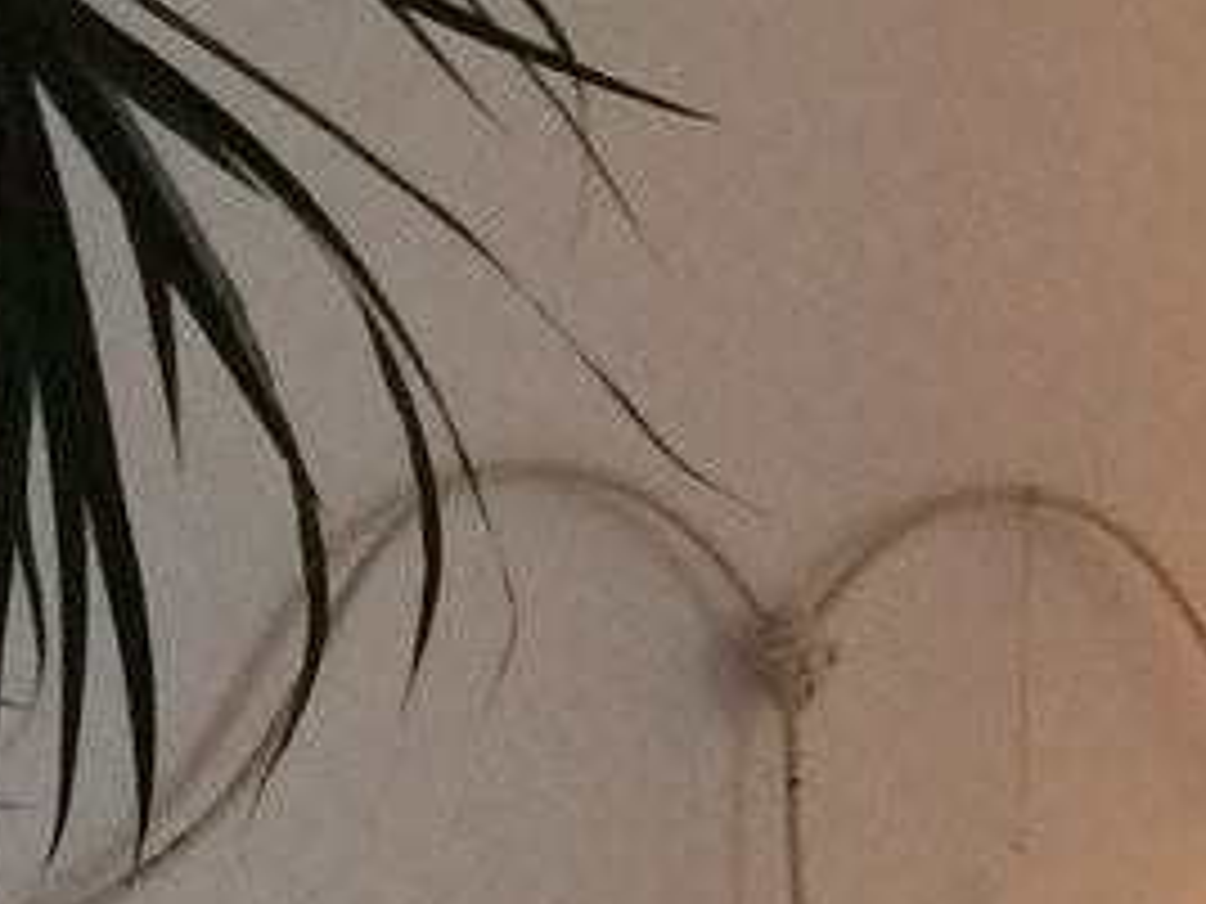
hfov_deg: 10.7
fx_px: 6027
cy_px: 891
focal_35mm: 173
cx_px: 2232
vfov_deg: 8.5
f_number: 2.2
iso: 100
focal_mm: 4.15
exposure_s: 1/30
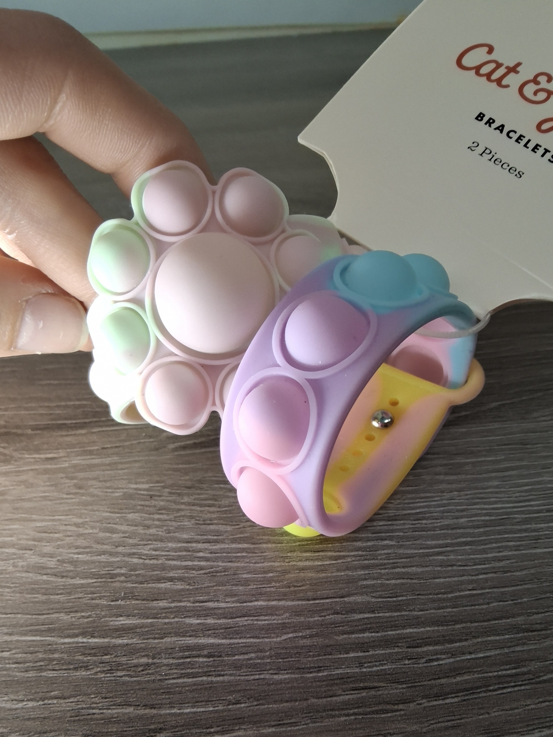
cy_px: 368
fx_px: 532
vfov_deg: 69.4
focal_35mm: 25
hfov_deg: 54.9
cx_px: 276
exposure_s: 1/120
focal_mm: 3.08
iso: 100
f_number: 2
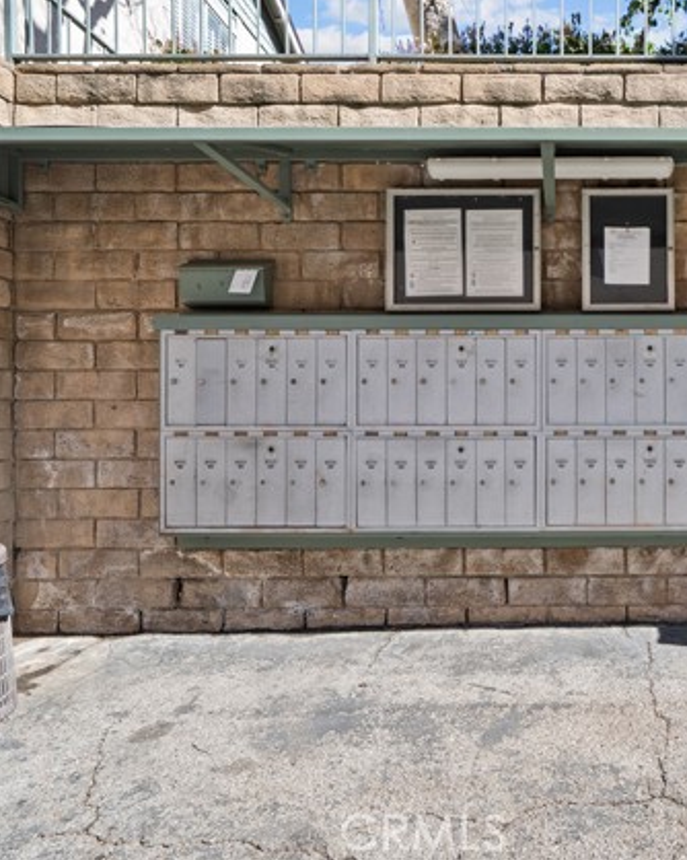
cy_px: 423
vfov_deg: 72.6
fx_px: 585
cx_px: 555
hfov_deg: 56.2
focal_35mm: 23
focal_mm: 16
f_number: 10
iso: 100
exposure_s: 1/40
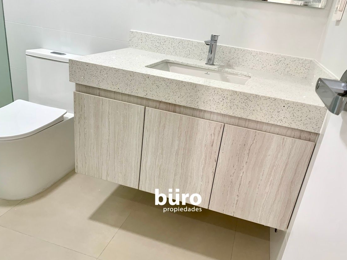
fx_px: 281
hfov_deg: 63.4
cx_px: 178
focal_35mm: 28
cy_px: 138
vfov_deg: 49.7
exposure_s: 1/78
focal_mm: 4.25
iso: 100
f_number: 1.8
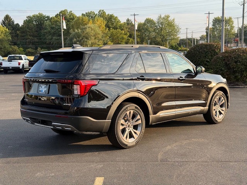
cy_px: 92
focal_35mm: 48
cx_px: 124
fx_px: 343
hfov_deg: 39.7
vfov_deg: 30.3
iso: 64
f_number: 1.78
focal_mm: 6.76
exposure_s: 1/837
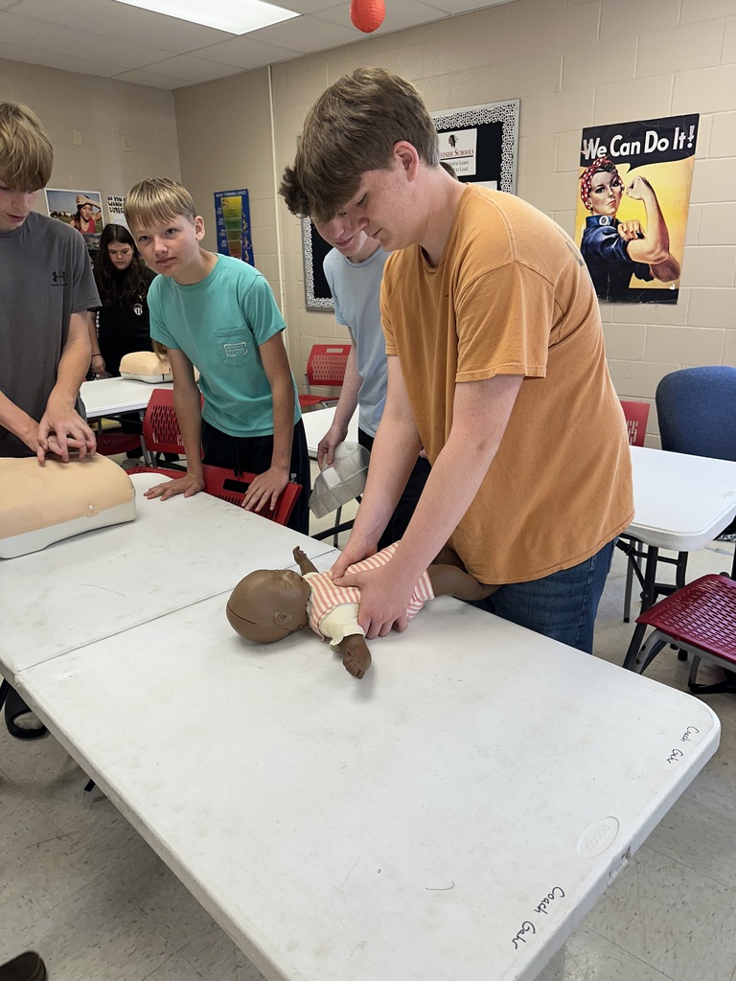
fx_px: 680
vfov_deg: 71.6
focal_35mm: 24
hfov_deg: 56.8
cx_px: 368
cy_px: 490
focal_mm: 6.86
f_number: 1.78
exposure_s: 1/120
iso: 125
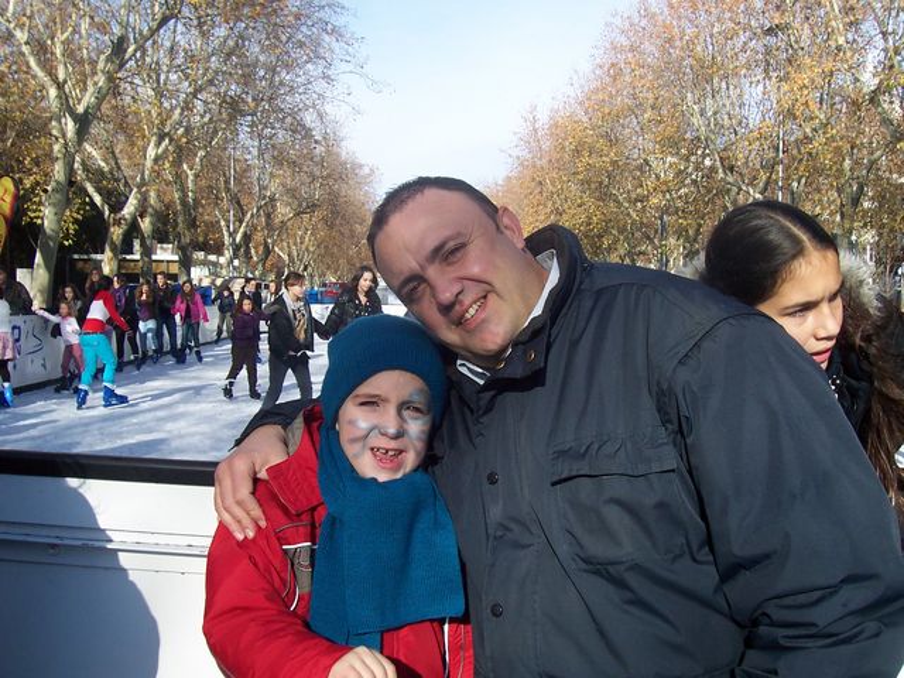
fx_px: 966
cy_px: 339
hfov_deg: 50.1
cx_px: 452
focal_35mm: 37
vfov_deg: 38.7
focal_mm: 5.6
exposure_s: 1/350
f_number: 5.6
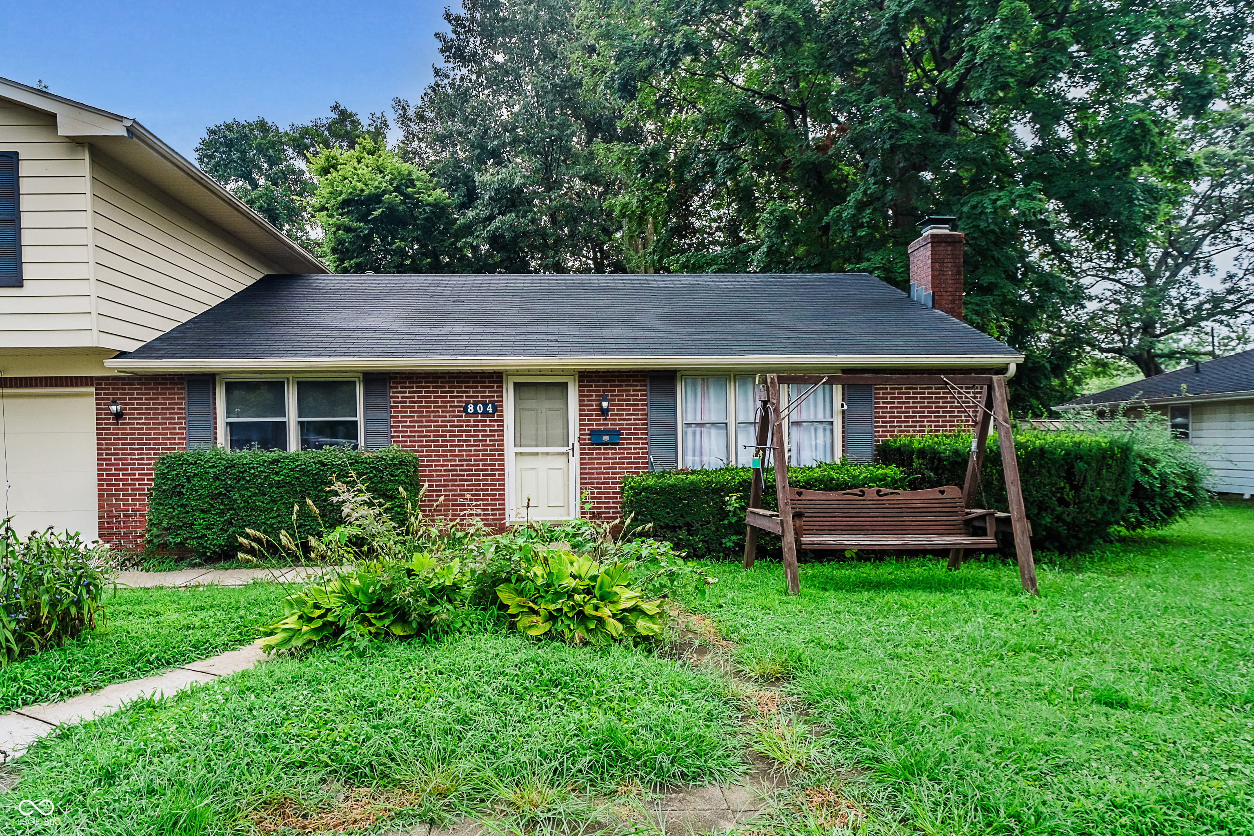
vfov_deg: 59.5
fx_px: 731
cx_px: 627
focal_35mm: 21
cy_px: 418
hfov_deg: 81.2
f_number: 4
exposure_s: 1/500
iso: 500
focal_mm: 14.3
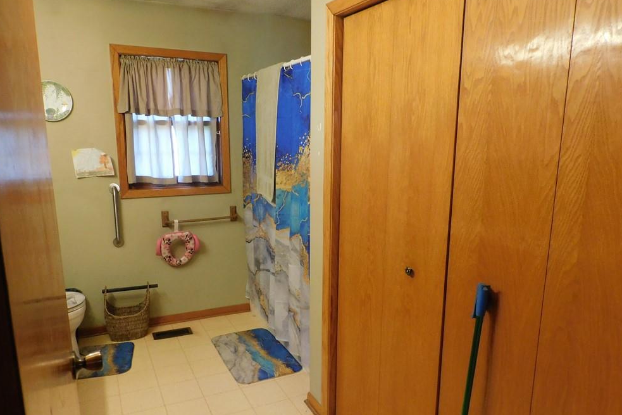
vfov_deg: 49.4
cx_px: 306
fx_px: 449
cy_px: 234
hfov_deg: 69.4
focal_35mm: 26
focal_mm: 4.3
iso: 400
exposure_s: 1/20
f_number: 3.3
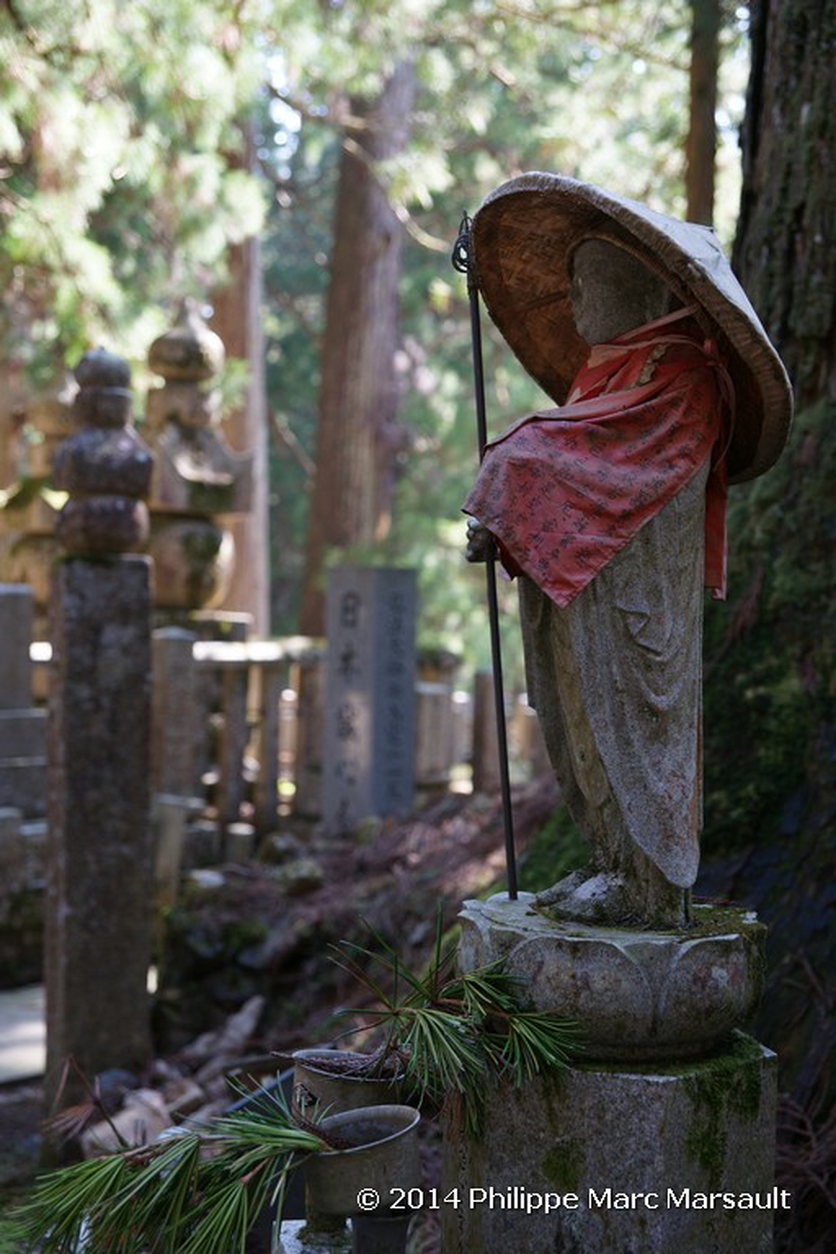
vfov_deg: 39.6
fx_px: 1742
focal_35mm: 50
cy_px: 627
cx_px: 418
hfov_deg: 27.0
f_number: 4
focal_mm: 50
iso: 400
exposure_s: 1/125
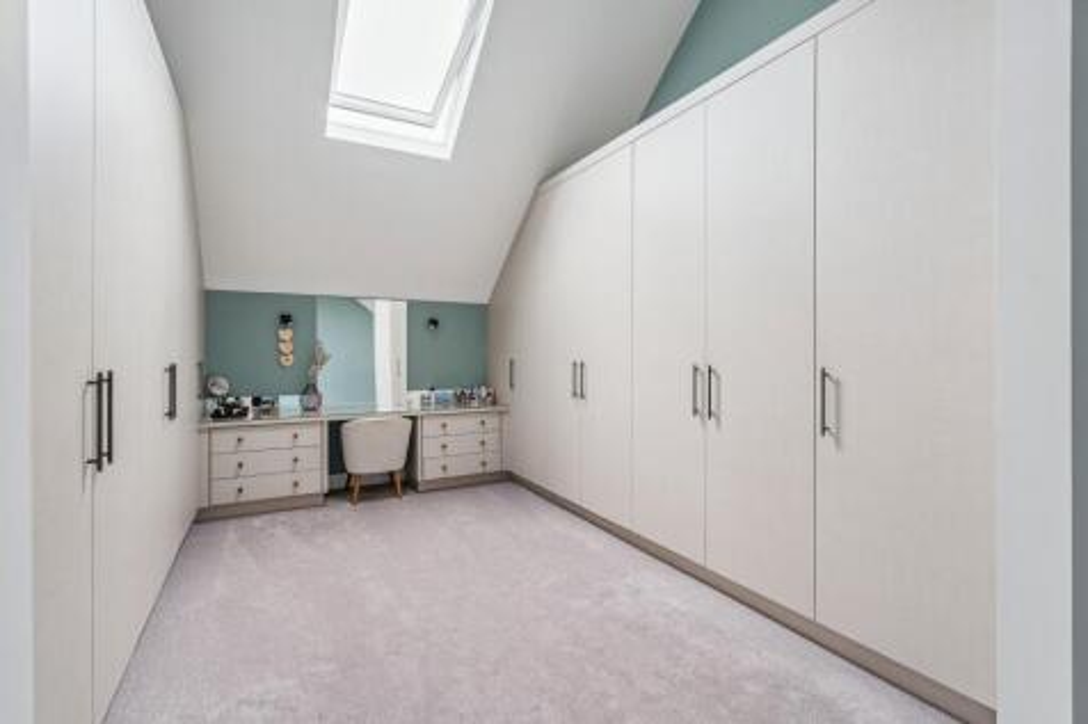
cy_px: 362
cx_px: 544
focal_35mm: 16
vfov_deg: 73.7
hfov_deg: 96.8
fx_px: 483
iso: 320
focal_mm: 16
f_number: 5.6
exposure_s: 1/15
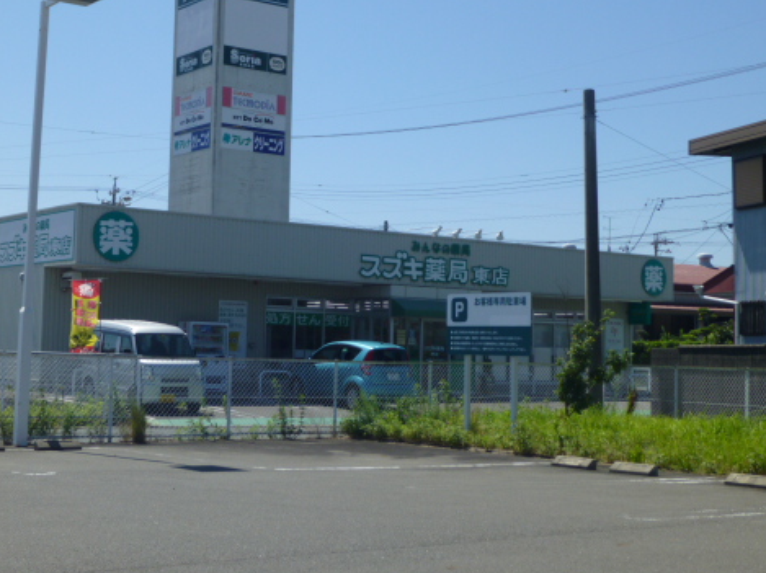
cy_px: 240
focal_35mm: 56
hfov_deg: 34.4
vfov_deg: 26.0
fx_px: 1238
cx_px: 351
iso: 100
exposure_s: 1/160
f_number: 10
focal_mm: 7.4
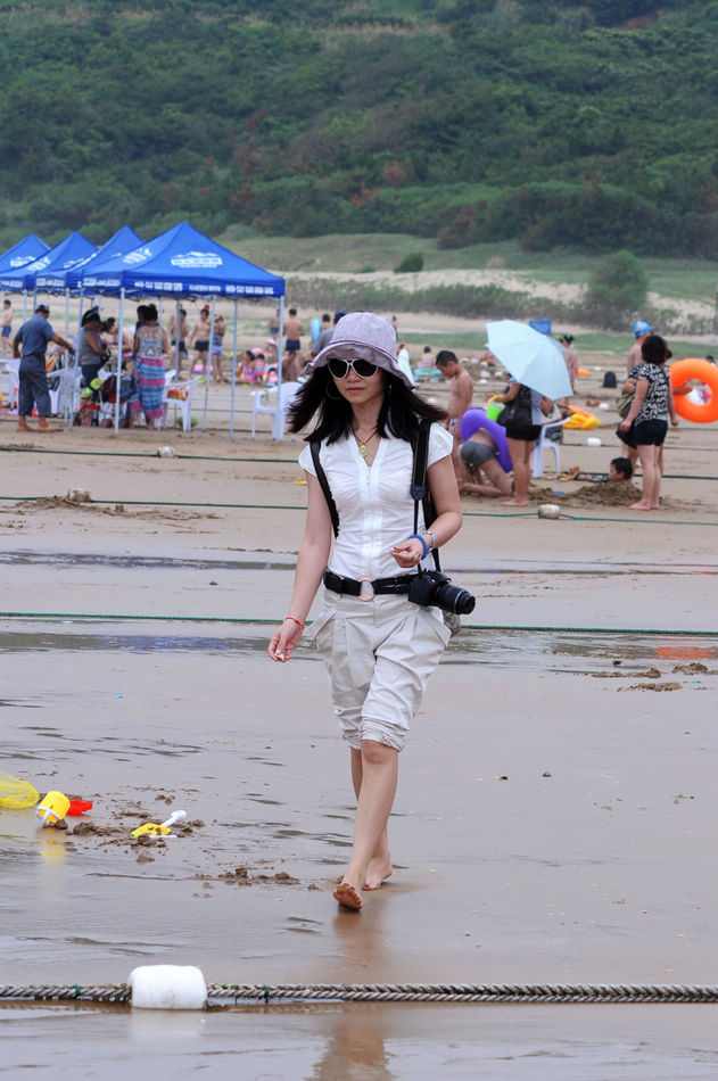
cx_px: 359
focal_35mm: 128
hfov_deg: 10.7
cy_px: 540
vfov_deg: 16.1
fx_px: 3824
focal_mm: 85
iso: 200
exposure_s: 1/400
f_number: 7.1
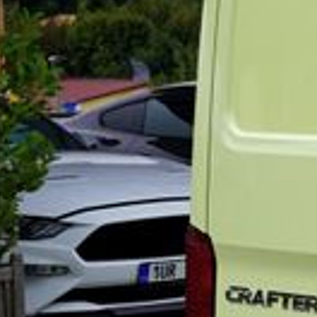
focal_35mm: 184
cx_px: 932
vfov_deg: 9.5
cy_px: 231
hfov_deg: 8.2
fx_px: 1906
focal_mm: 28
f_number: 7.1
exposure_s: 1/100
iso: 100
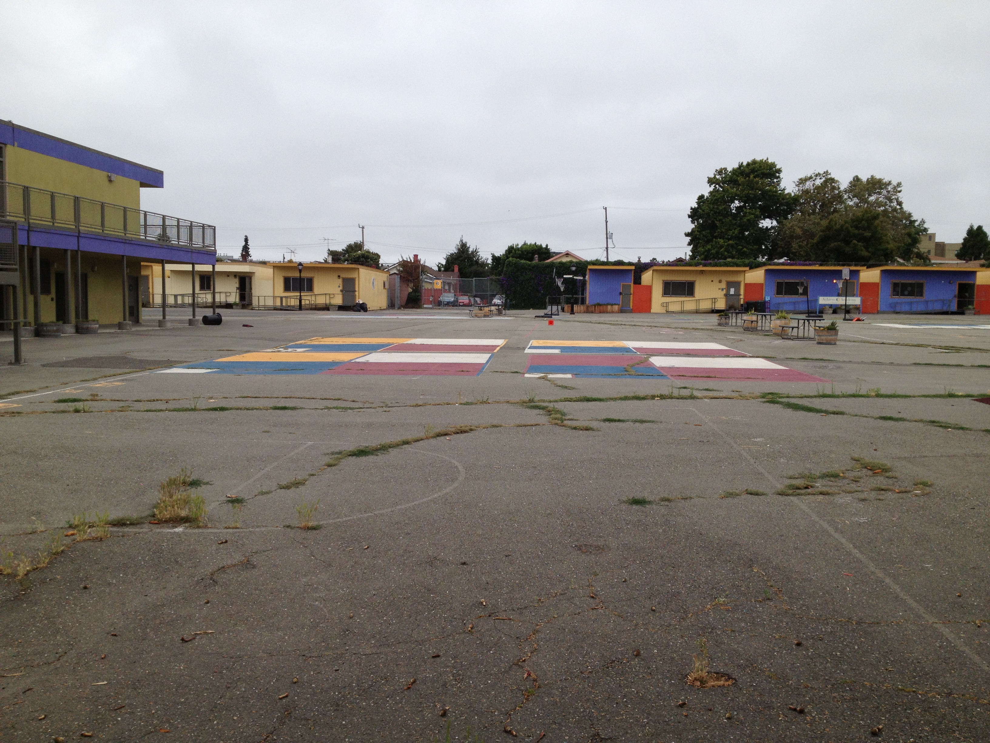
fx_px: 1001
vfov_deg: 40.7
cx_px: 495
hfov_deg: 52.6
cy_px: 372
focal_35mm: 35
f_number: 2.4
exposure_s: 1/1284
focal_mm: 4.28
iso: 50
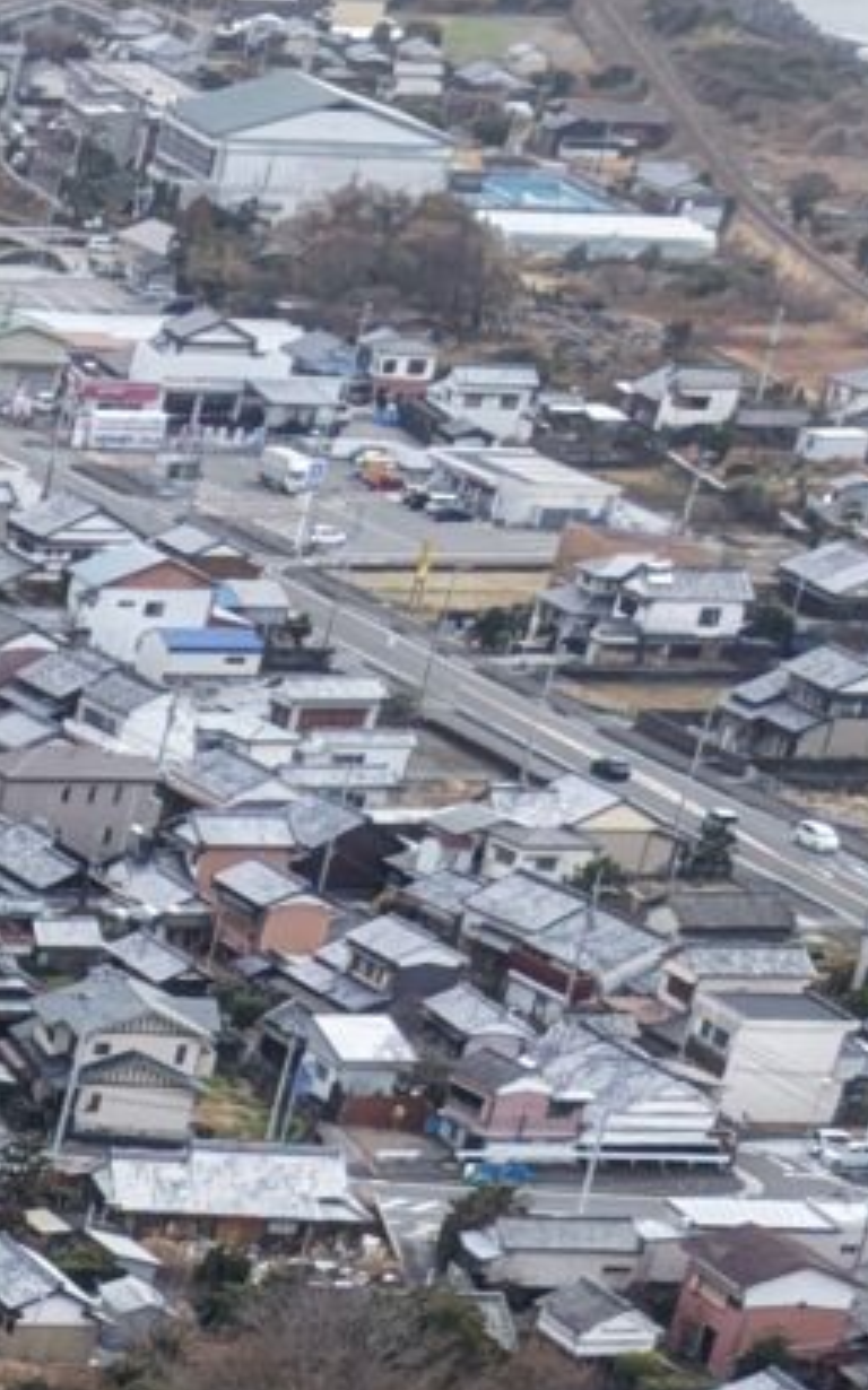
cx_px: -2285
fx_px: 6022
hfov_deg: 6.9
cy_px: 3194
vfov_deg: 11.3
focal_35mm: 159
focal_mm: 8.67
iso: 100
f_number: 1.8
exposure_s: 1/1250
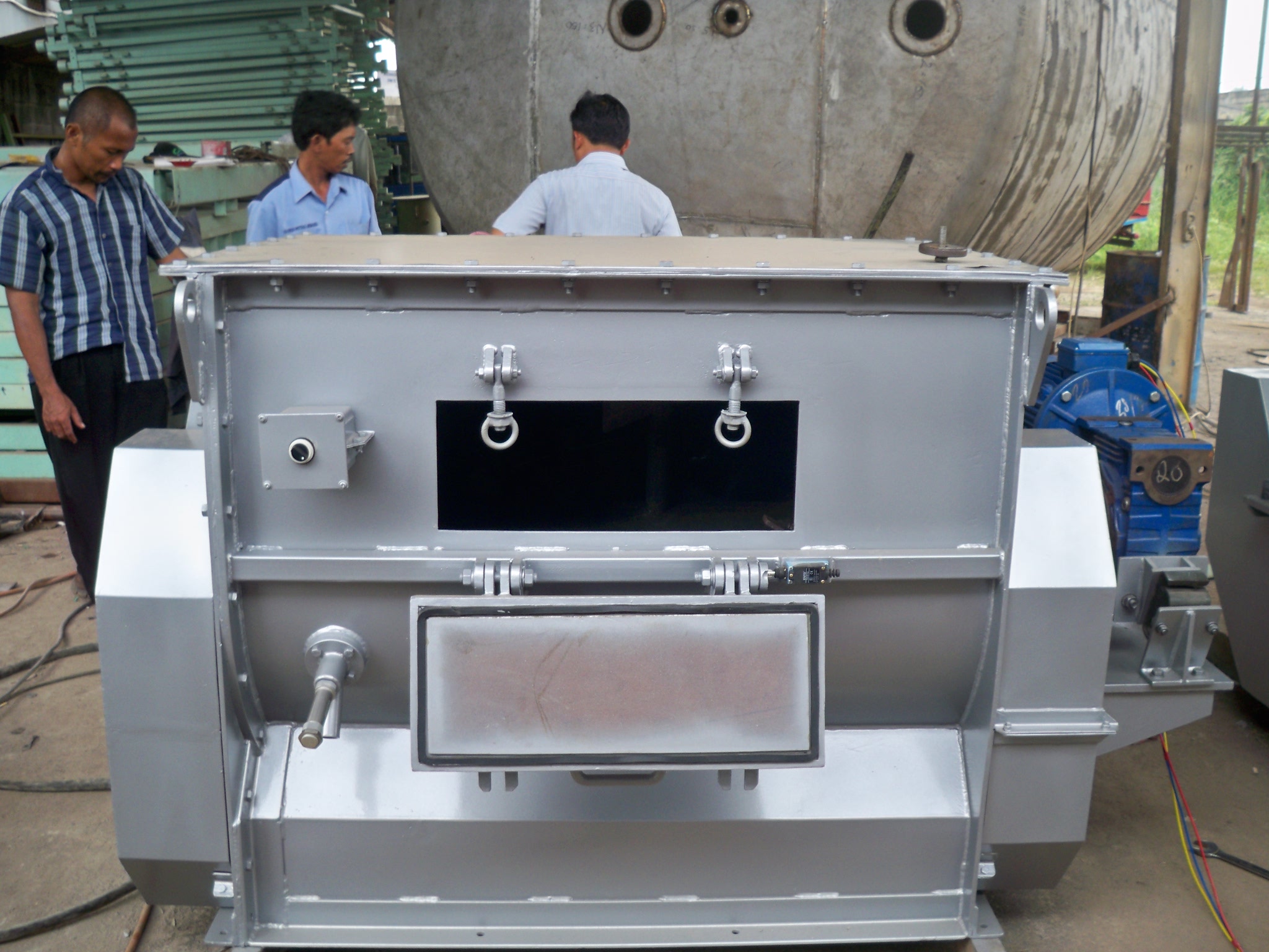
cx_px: 634
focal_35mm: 35
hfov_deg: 52.6
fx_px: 1283
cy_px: 476
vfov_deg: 40.7
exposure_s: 1/60
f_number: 3.1
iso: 80
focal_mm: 6.3
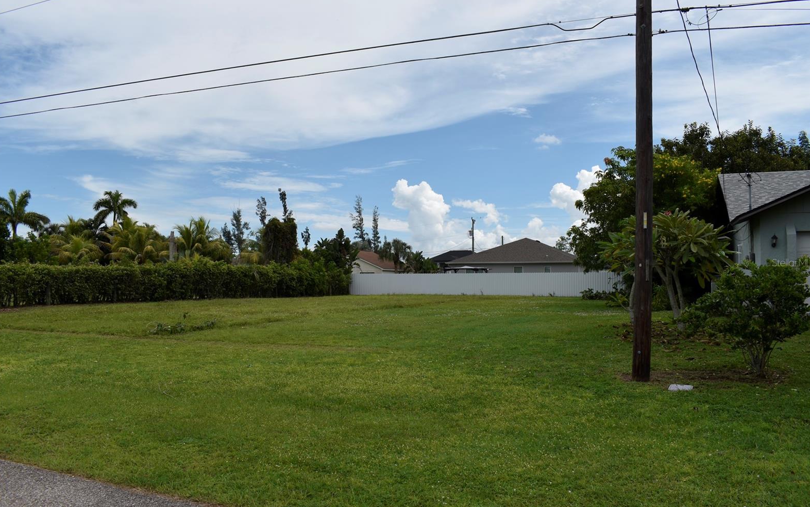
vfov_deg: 44.5
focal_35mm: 28
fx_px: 618
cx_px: 406
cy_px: 263
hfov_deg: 66.5
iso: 100
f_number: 8
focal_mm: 18
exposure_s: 1/320
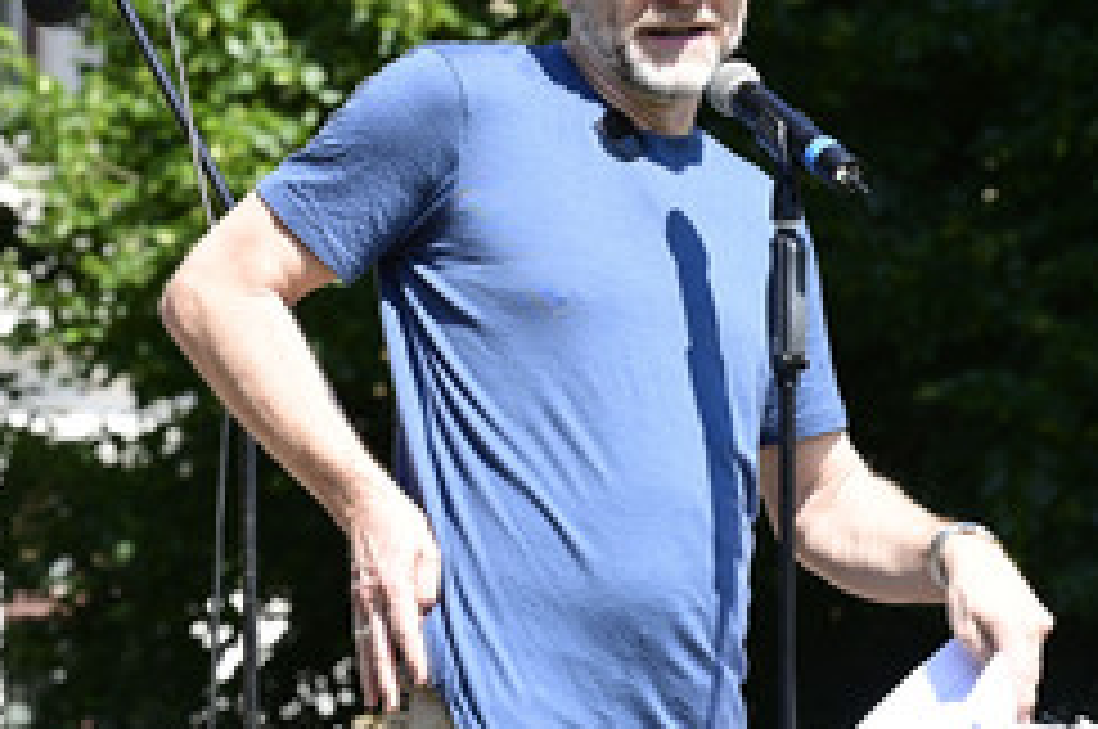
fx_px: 9564
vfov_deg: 4.4
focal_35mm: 314
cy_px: 351
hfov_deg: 6.6
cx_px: 632
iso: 250
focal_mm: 170
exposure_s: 1/200
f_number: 9
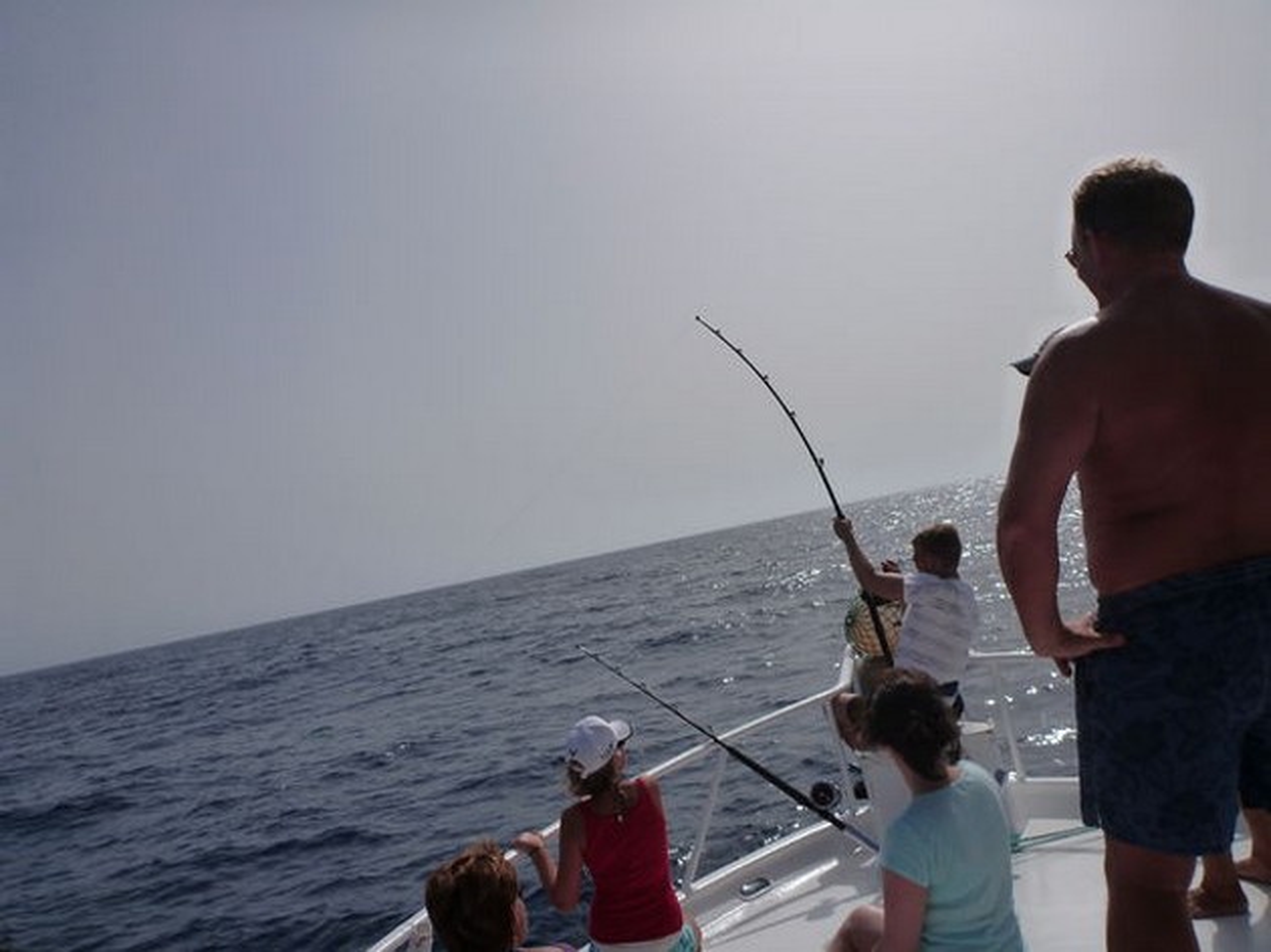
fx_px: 1028
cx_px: 636
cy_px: 476
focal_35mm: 28
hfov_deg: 63.5
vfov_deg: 49.7
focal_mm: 4.9
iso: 160
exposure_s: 1/400
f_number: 10
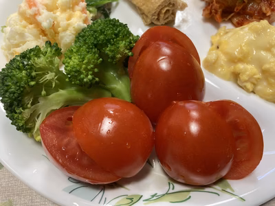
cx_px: 138
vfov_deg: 49.7
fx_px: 222
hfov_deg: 63.4
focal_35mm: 28
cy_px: 103
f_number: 1.8
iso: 80
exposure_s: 1/50
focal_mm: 3.99
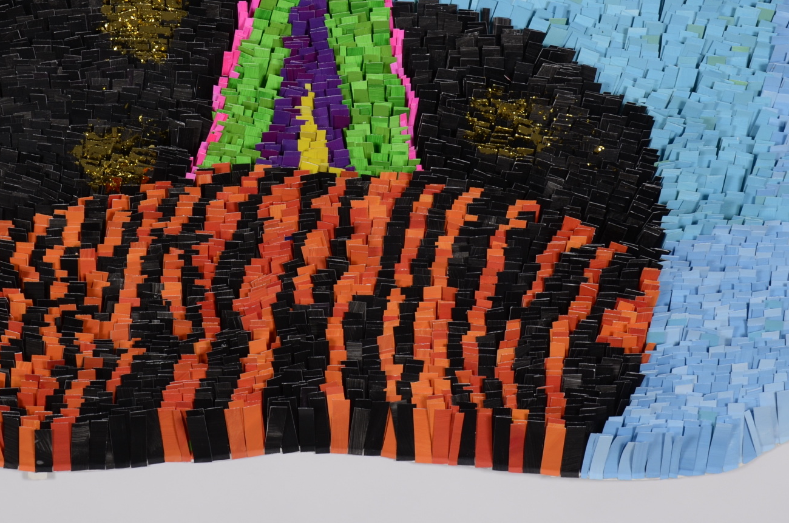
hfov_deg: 22.3
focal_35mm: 91
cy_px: 139
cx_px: 266
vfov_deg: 14.9
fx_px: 1990
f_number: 7.1
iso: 160
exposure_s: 1/100
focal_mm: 32
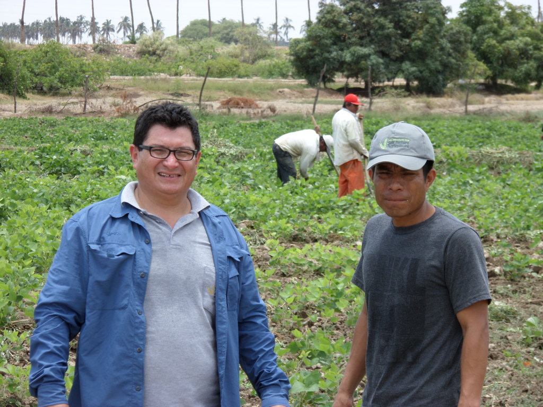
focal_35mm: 188
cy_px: 204
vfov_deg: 7.9
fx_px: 2949
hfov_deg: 10.5
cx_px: 272
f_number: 6.3
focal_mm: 33.8
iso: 80
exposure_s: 1/180
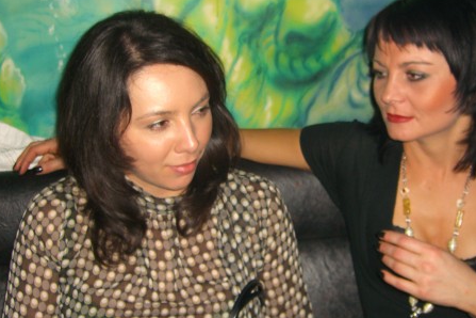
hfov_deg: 37.4
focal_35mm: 53
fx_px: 701
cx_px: 273
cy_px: 149
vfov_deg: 25.5
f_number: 2.8
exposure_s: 1/60
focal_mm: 7.9
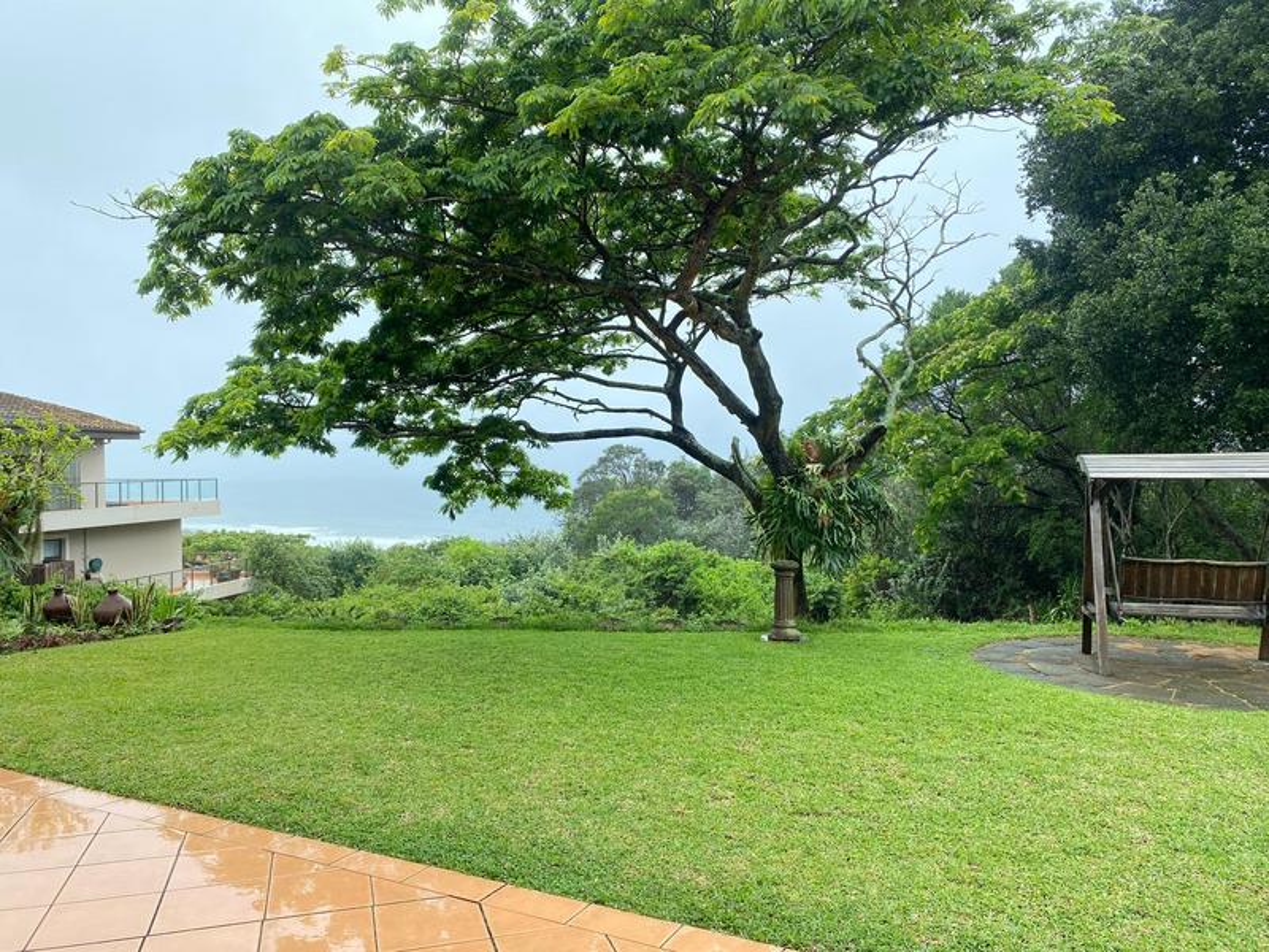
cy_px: 476
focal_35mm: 26
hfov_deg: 67.3
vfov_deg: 53.1
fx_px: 953
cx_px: 634
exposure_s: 1/839
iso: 32
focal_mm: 4.25
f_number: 1.8
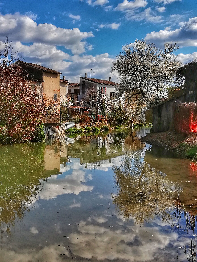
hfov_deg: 32.2
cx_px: 99
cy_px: 134
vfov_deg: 42.1
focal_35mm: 45
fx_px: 341
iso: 50
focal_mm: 3.81
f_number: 2.2
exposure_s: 1/1629
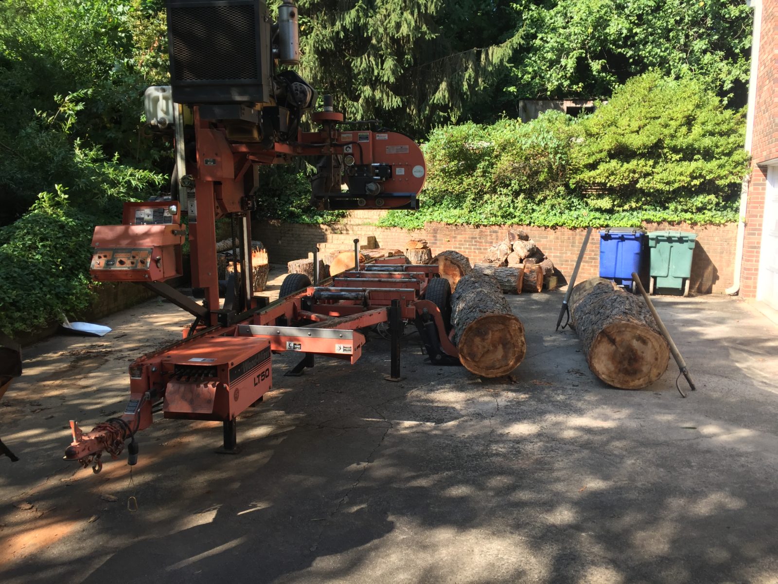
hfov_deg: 61.7
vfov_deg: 48.2
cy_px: 292
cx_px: 389
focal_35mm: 29
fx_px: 652
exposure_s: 1/366
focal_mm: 4.15
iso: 32
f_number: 2.2
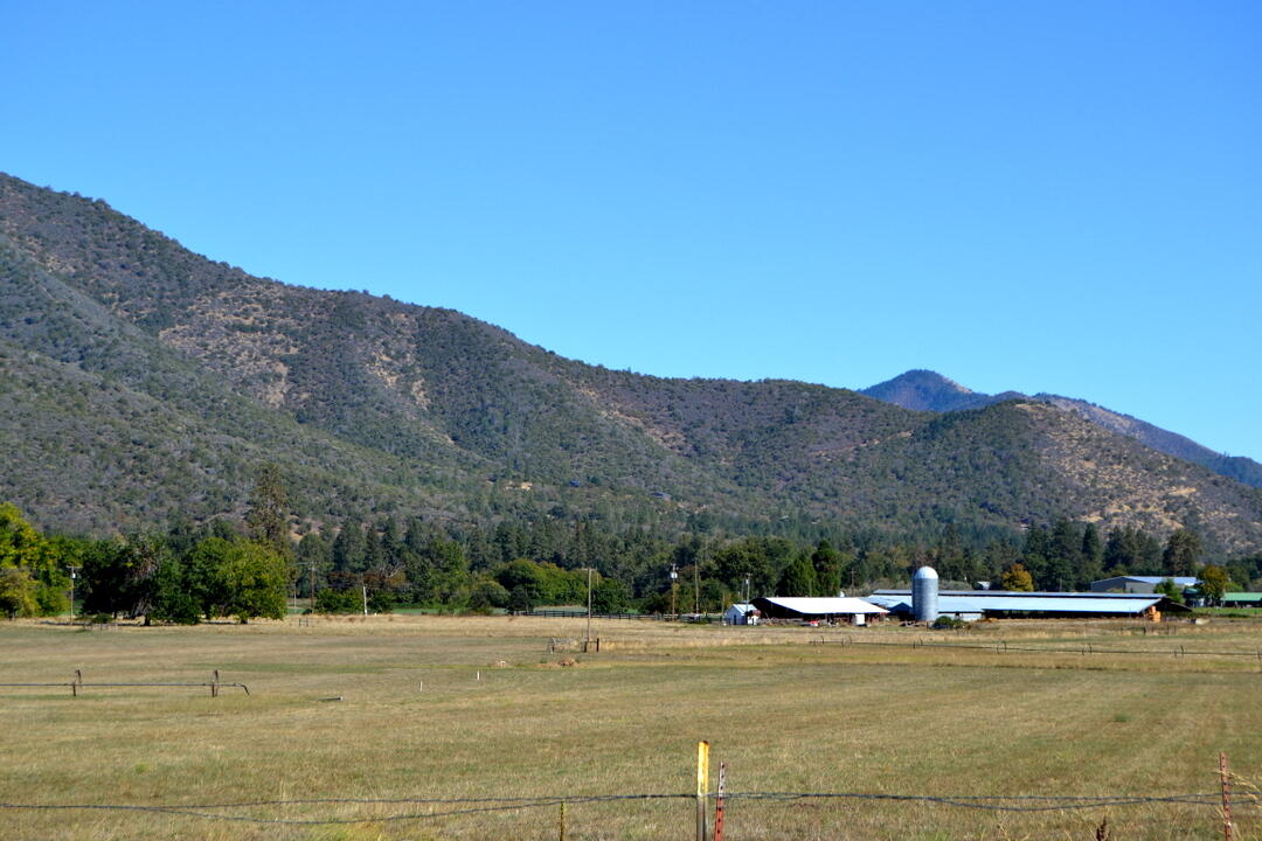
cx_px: 631
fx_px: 2419
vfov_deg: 19.7
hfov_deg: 29.2
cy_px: 420
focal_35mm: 69
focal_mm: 46
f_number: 8
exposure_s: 1/250
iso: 100
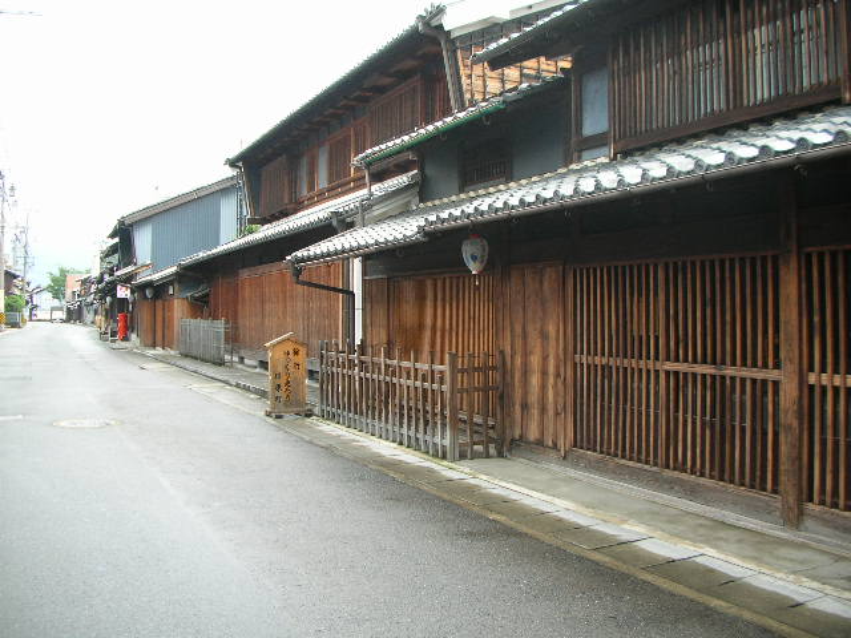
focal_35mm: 35
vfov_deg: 40.7
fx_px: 860
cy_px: 319
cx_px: 426
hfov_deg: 52.6
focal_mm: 5.8
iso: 50
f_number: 2.8
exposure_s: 1/122
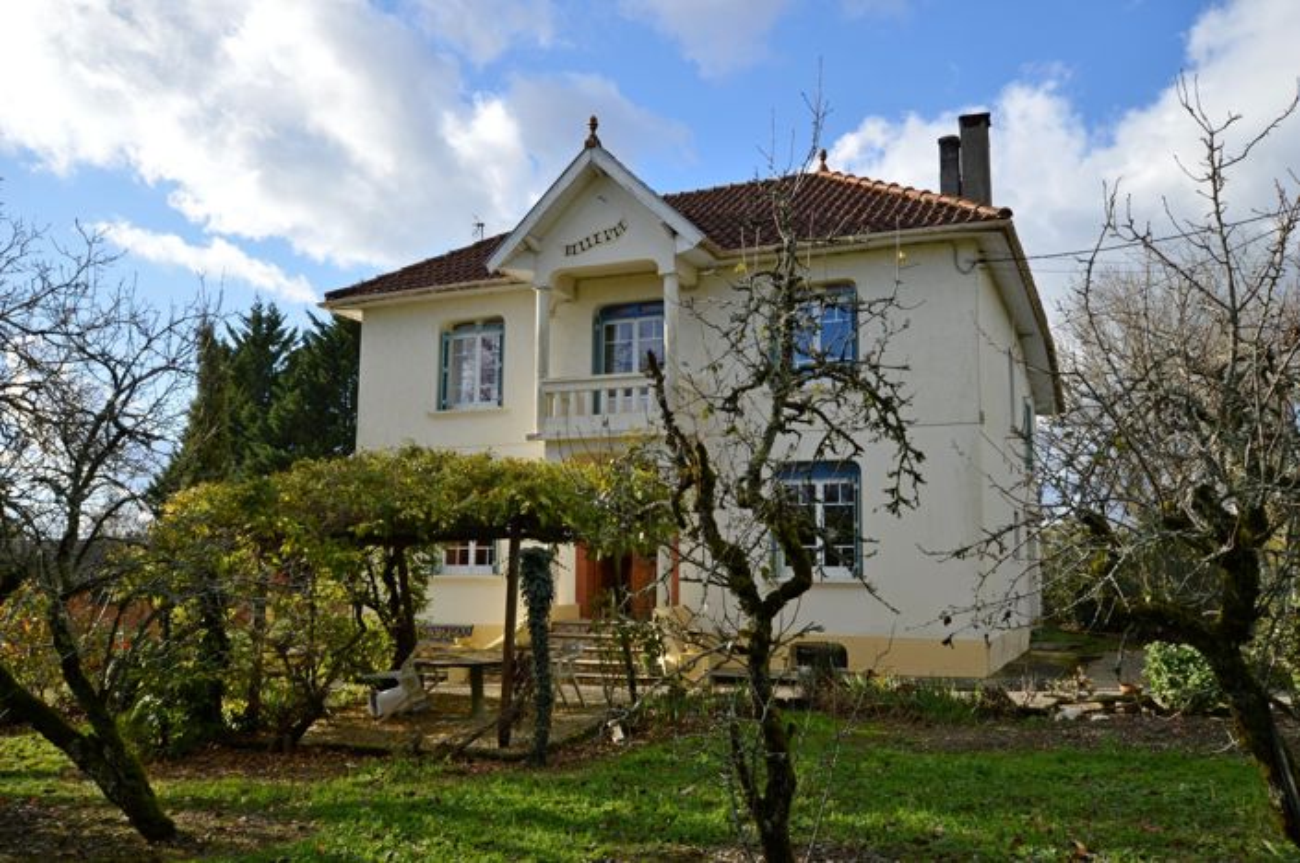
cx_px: 650
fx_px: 1082
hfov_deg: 62.0
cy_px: 432
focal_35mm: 30
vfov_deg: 43.5
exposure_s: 1/200
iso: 100
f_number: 7.1
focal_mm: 20
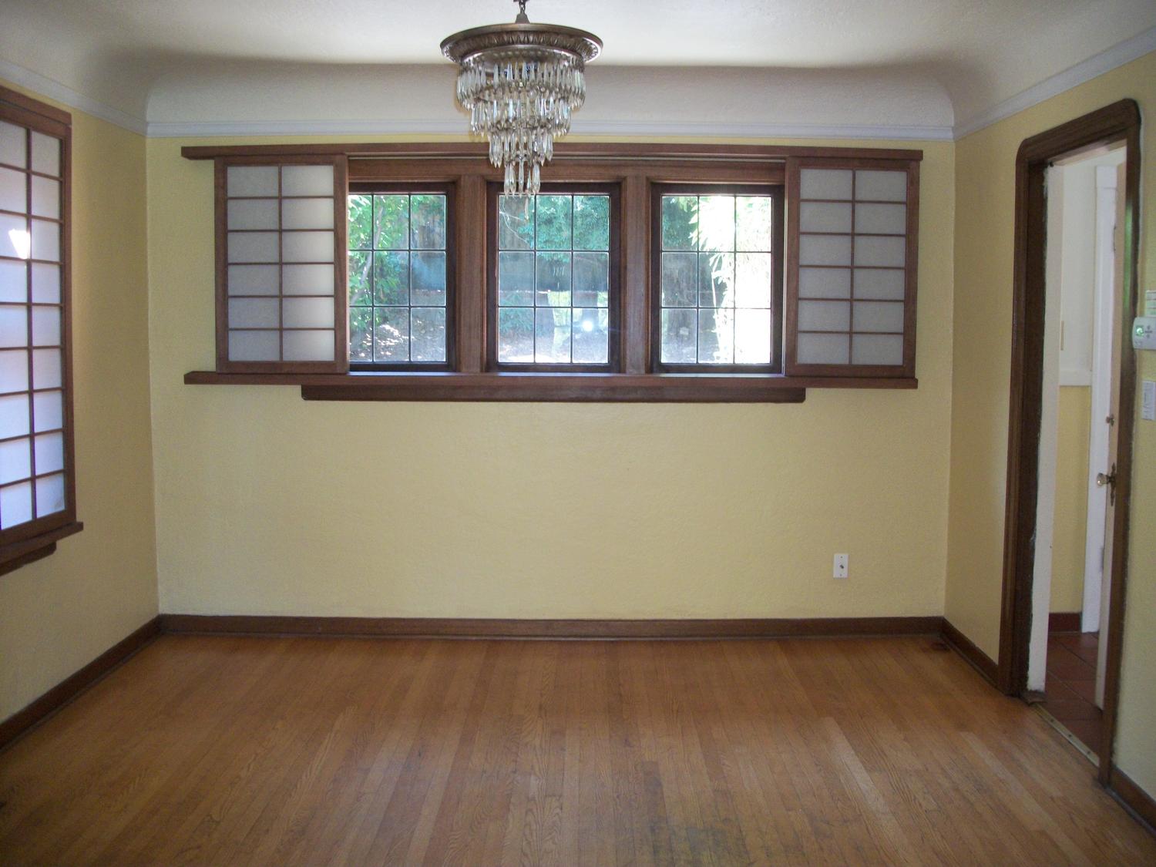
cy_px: 434
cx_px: 578
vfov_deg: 44.2
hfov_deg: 56.8
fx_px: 1069
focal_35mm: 32
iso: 160
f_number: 2.9
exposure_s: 1/30
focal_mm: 5.7
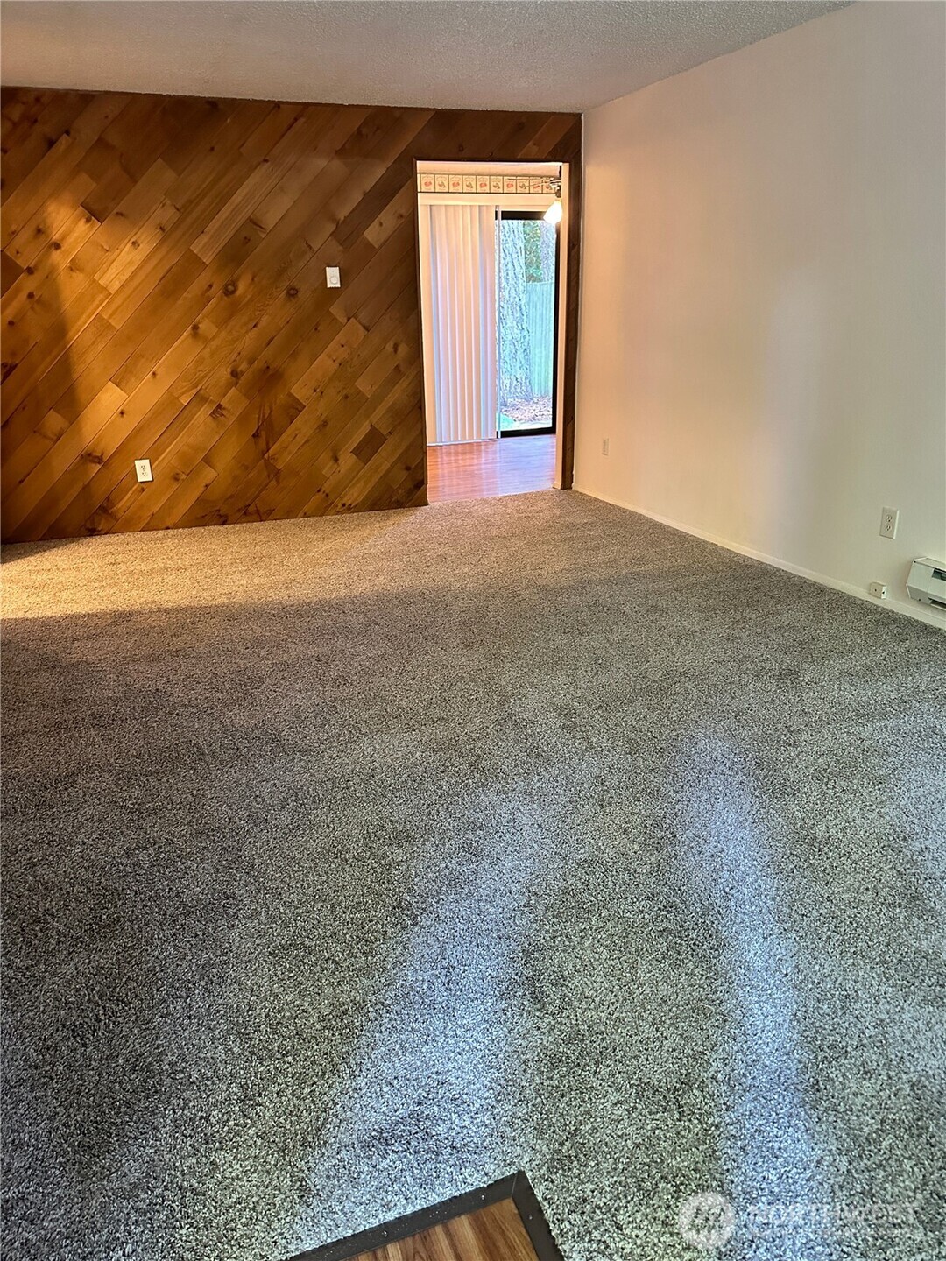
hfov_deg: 56.8
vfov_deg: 71.6
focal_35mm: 24
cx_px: 473
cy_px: 630
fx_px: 875
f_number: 1.78
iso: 640
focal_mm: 6.86
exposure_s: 1/40
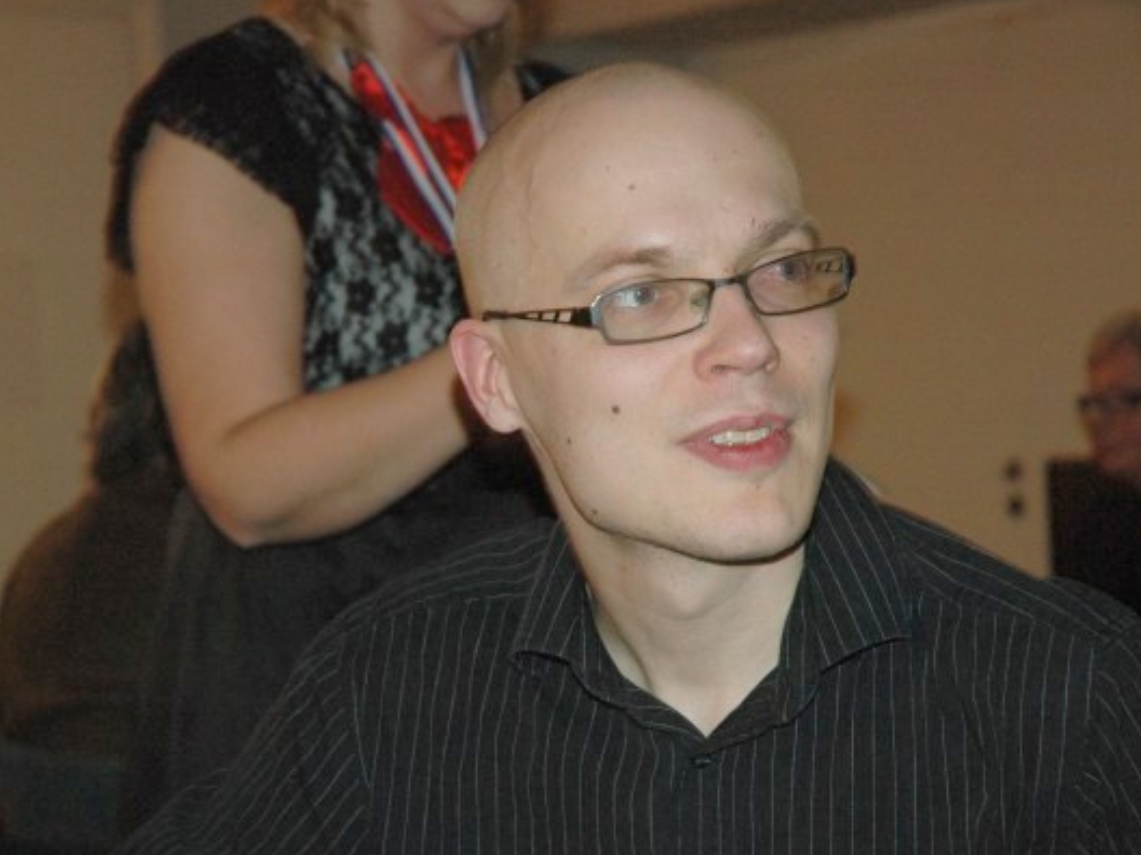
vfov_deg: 12.9
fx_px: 3791
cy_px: 425
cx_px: 542
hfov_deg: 17.1
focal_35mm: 115
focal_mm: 70
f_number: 5
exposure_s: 1/60
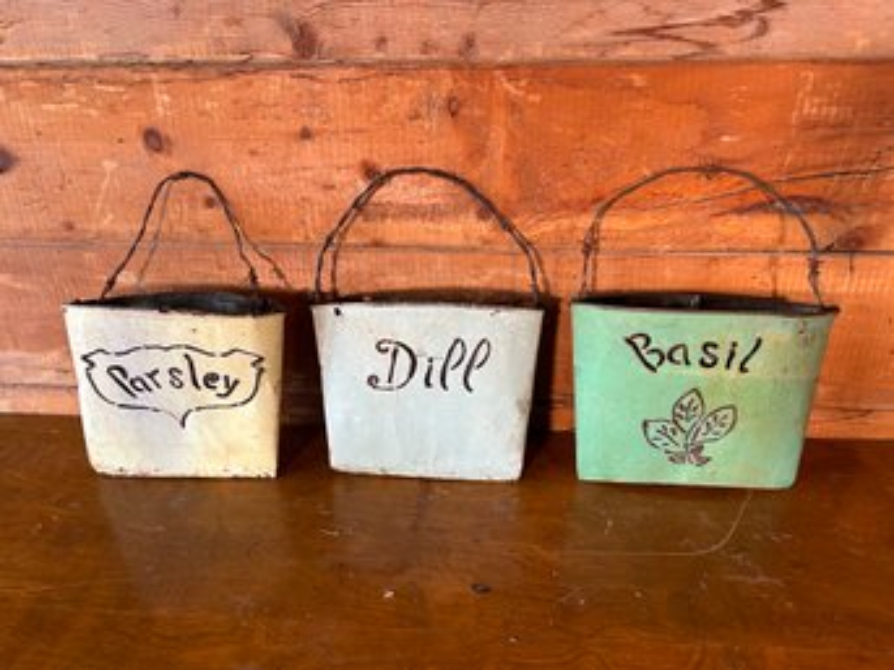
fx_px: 671
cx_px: 447
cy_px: 335
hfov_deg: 67.3
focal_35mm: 26
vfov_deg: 53.0
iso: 125
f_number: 1.5
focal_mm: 5.7
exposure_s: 1/115
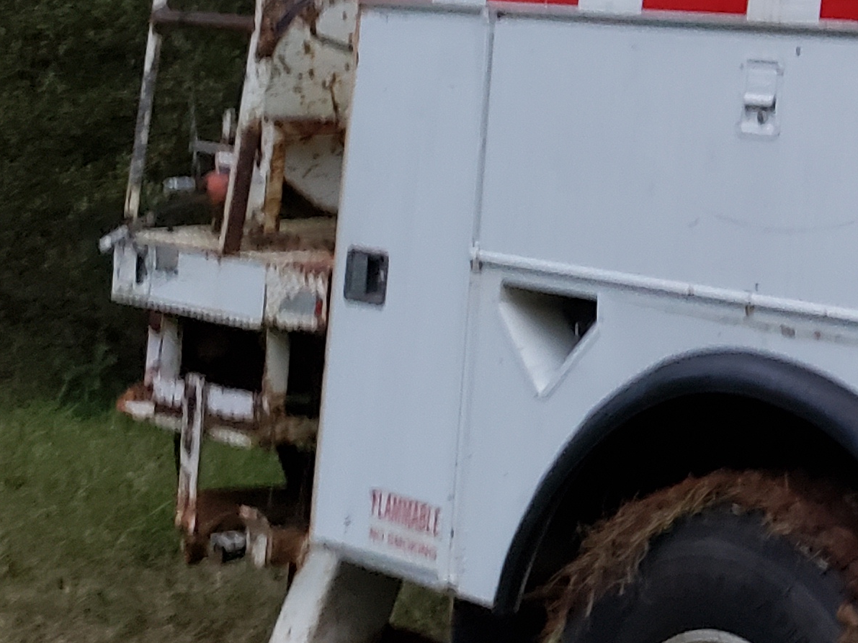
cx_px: 1282
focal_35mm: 88
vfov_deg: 15.8
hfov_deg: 19.4
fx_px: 2181
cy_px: -217
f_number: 1.5
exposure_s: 1/60
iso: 250
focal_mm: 4.3
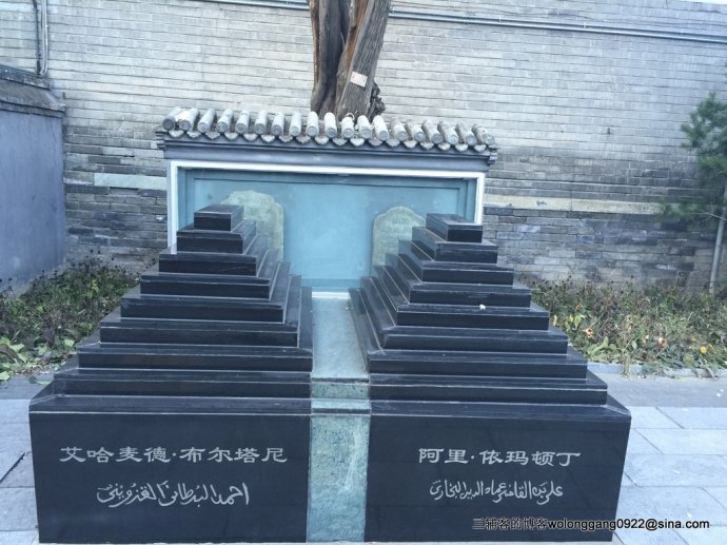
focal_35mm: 29
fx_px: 609
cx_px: 364
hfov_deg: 61.7
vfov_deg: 48.2
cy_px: 272
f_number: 2.2
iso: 32
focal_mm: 4.15
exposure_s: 1/33
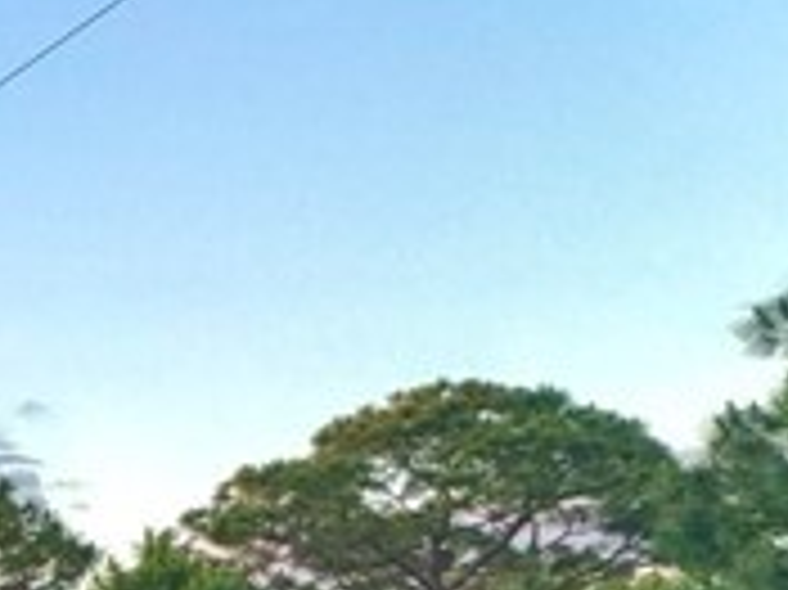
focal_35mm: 82
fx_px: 1865
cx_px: -1265
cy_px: 712
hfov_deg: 13.6
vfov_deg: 17.1
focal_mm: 2.22
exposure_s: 1/146
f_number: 2.2
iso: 40
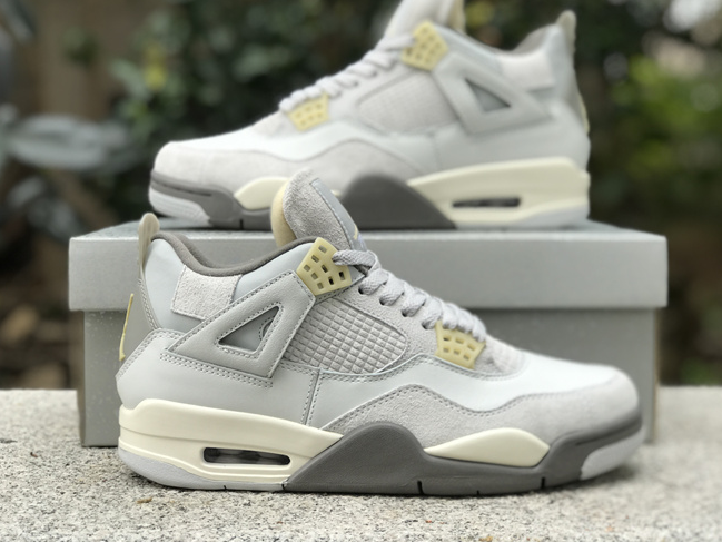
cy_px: 240
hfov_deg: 29.8
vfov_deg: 22.6
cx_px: 382
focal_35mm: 65
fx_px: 1356
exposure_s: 1/150
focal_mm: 6.6
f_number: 2.8
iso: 20
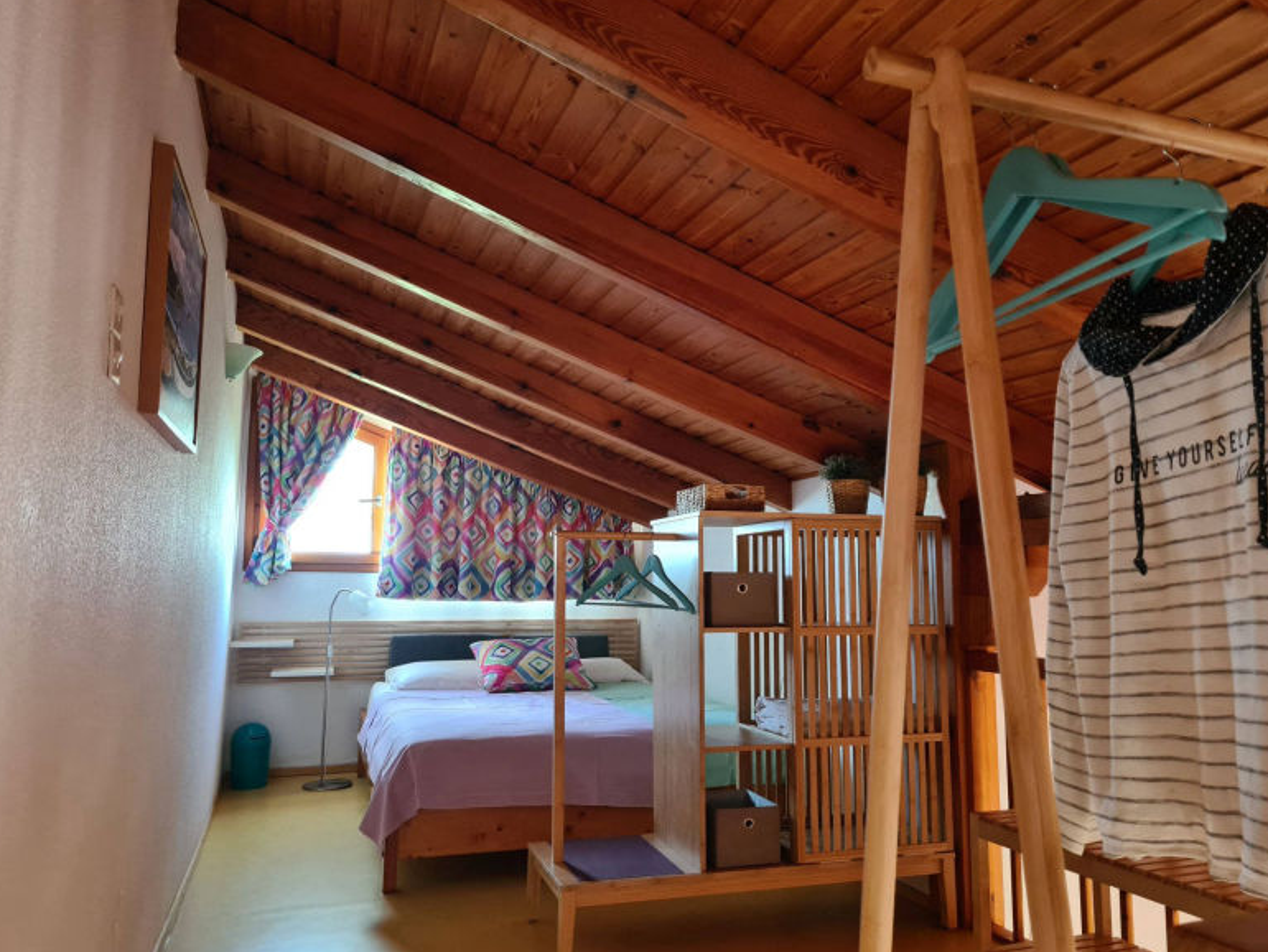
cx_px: 621
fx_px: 989
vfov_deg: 51.4
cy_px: 486
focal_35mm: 27
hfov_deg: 65.3
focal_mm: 5.4
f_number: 1.8
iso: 640
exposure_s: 1/50
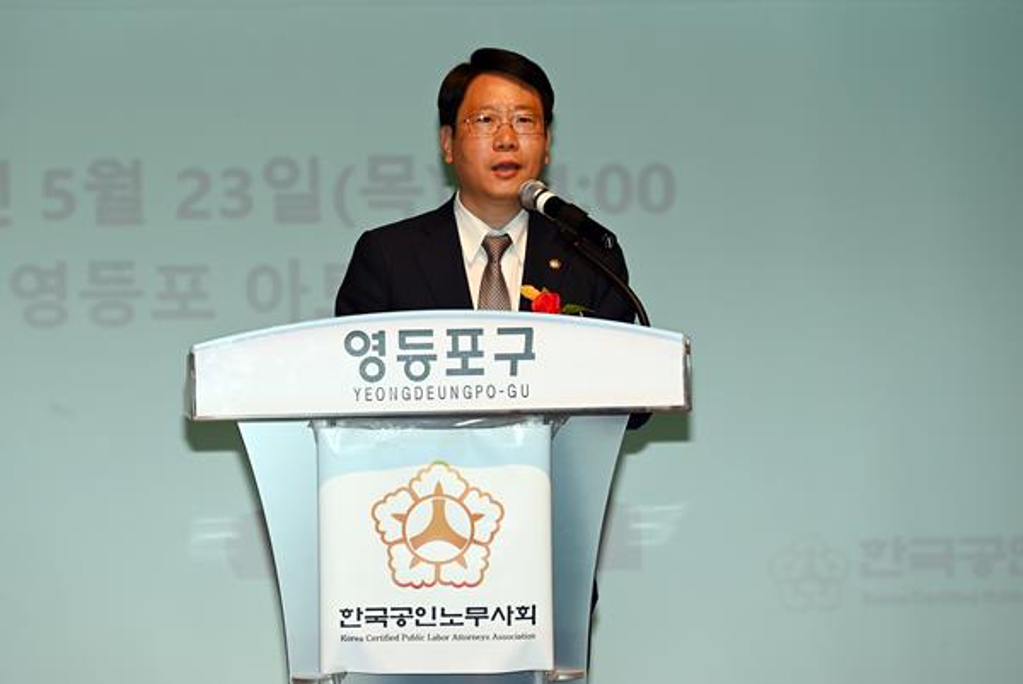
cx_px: 512
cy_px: 342
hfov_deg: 12.8
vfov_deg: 8.6
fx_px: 4550
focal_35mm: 160
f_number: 6.3
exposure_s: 1/60
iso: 500
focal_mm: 160
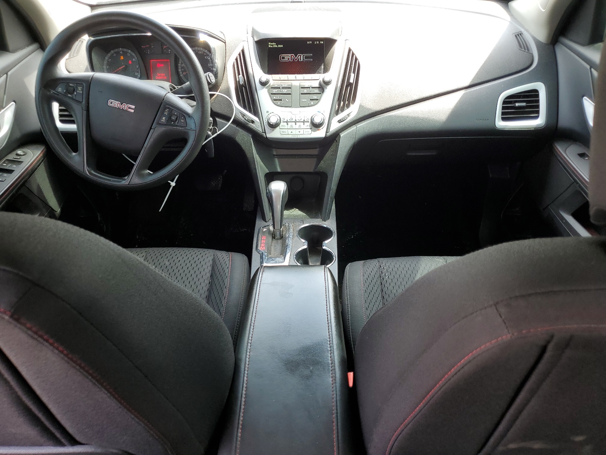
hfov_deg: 67.3
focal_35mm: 26
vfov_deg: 53.1
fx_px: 455
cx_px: 303
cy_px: 228
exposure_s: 1/141
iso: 50
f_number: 1.5
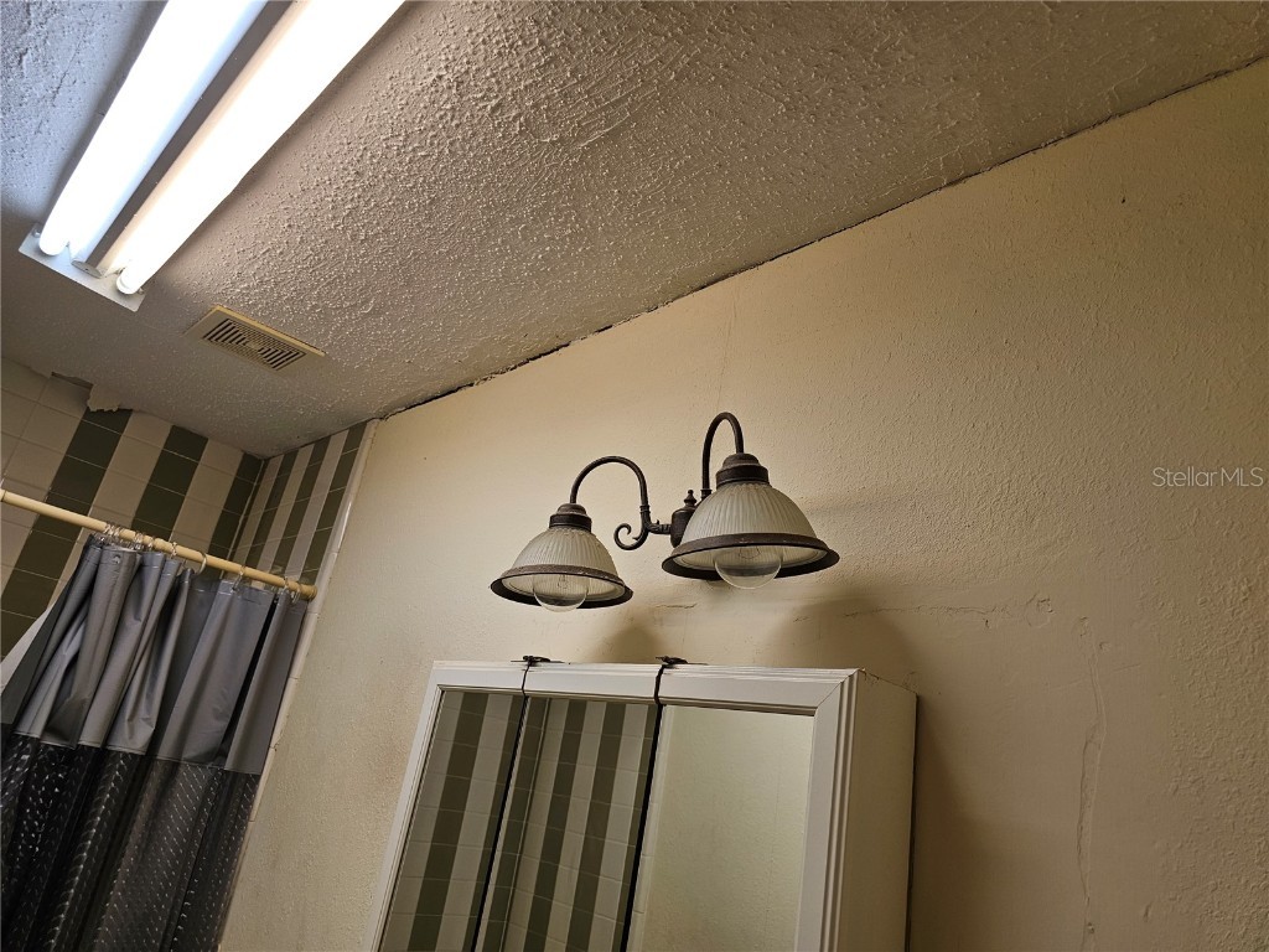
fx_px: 843
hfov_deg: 73.9
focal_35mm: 23
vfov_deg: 58.9
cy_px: 476
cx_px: 634
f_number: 1.7
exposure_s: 1/120
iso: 50
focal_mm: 6.3
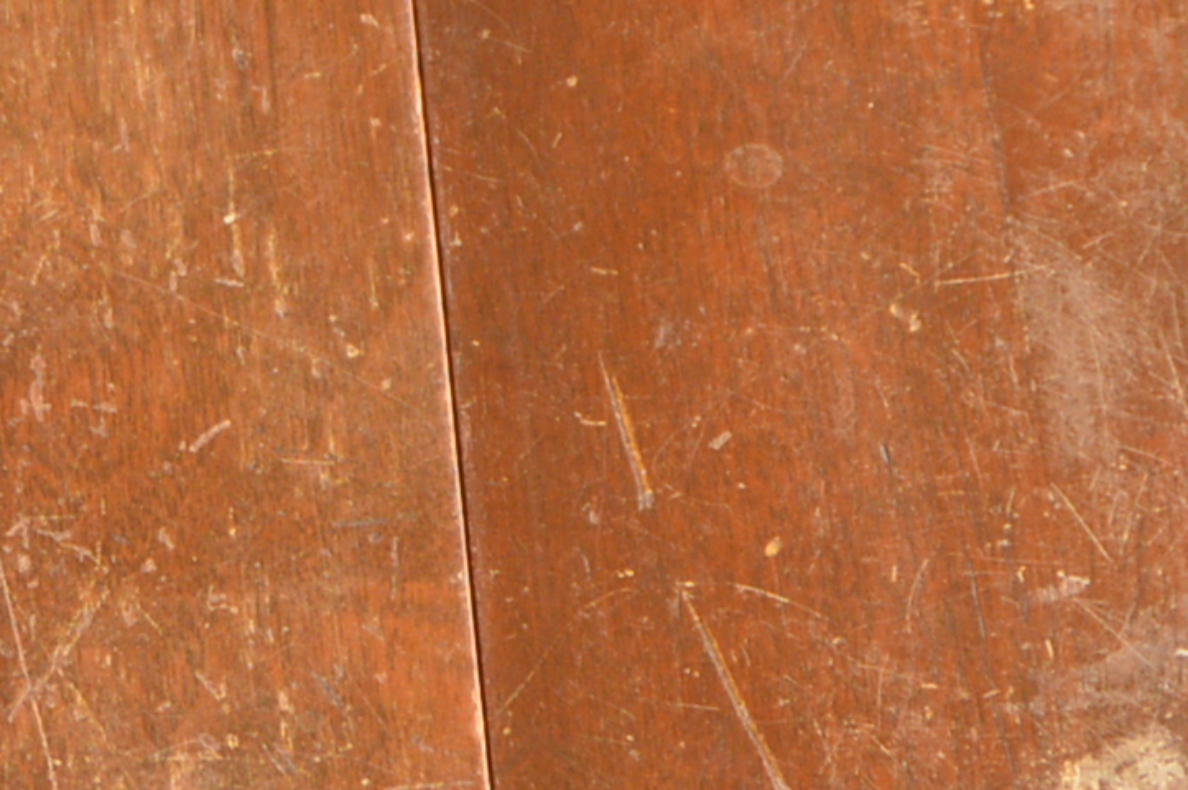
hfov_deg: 5.7
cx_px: -757
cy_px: 296
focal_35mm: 356
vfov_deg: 3.9
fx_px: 11737
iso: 200
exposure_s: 1/160
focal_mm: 38
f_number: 6.3
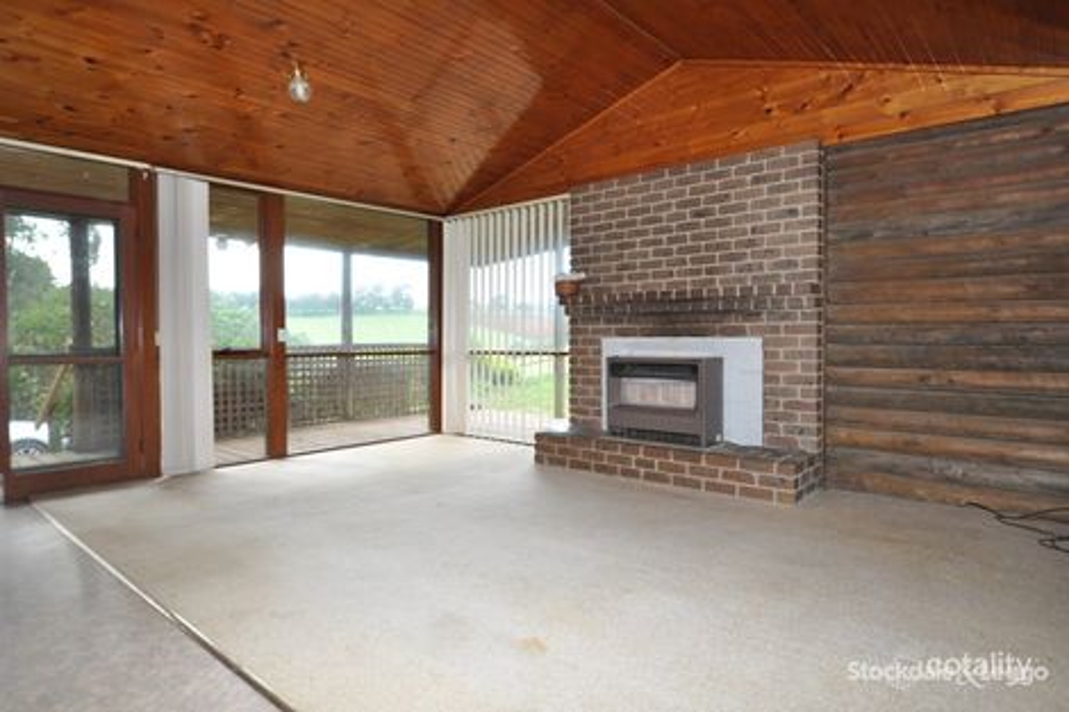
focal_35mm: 21
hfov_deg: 81.2
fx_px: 623
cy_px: 356
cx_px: 534
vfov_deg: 59.5
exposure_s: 1/100
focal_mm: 14
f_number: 5
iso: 400
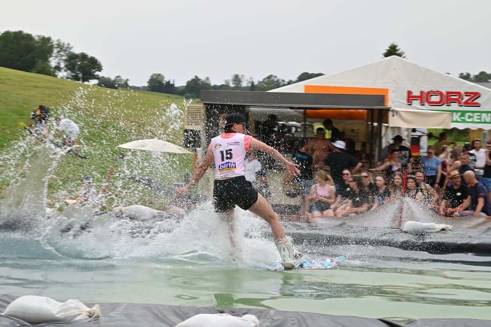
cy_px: 164
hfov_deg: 28.9
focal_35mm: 70
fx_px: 954
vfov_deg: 19.4
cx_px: 246
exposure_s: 1/320
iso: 500
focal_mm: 70
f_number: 16
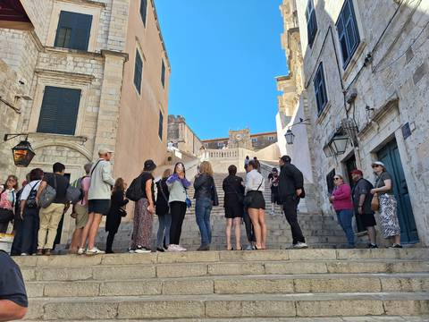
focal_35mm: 23
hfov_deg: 73.9
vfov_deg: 58.9
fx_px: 285
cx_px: 214
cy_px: 161
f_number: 1.8
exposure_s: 1/1451
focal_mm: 5.54
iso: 40
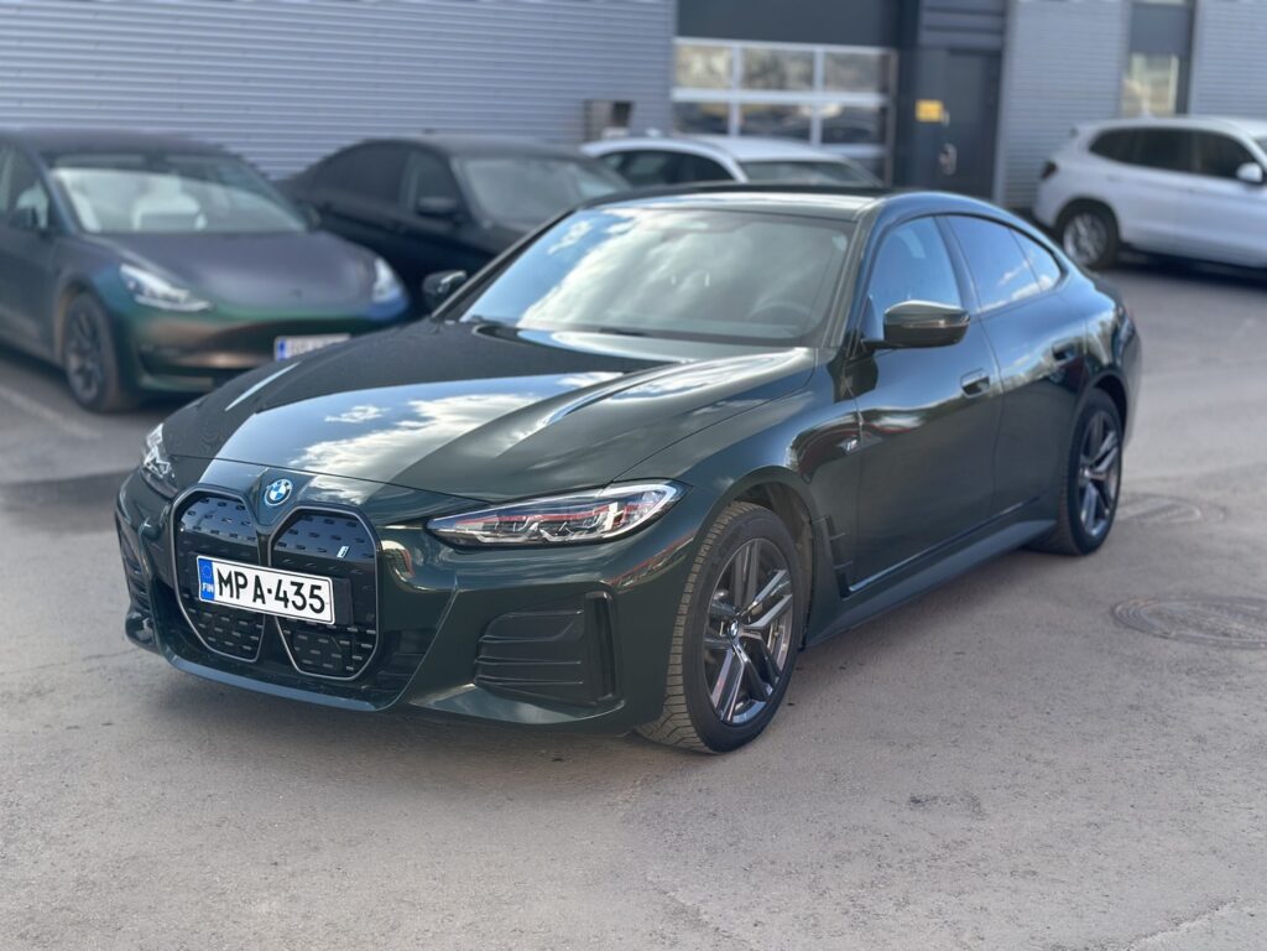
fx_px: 1757
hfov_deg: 39.7
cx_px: 634
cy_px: 476
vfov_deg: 30.3
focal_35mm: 48
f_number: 1.78
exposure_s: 1/1376
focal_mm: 6.86
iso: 80
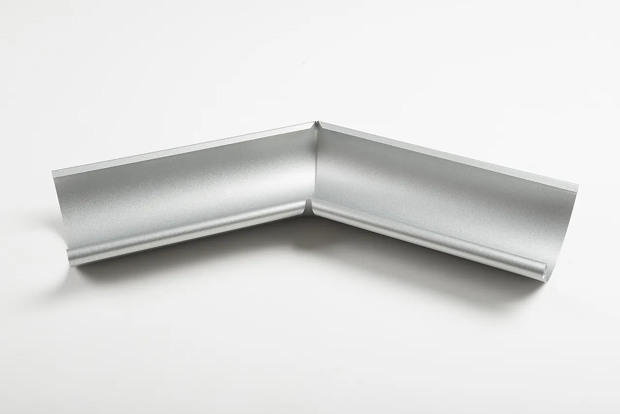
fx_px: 861
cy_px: 207
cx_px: 310
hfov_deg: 39.6
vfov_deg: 27.0
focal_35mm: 50
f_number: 16
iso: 100
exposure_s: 1/125
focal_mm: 50
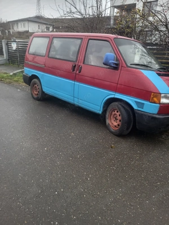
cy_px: 112
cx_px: 84
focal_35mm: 26
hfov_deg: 53.1
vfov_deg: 67.3
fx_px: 169
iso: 100
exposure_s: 1/101
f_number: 1.8
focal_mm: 5.4
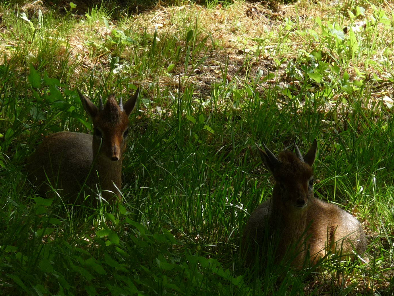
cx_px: 199
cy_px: 161
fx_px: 5032
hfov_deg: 4.5
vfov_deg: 3.4
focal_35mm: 442
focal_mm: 39.2
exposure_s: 1/160
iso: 100
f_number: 4.9
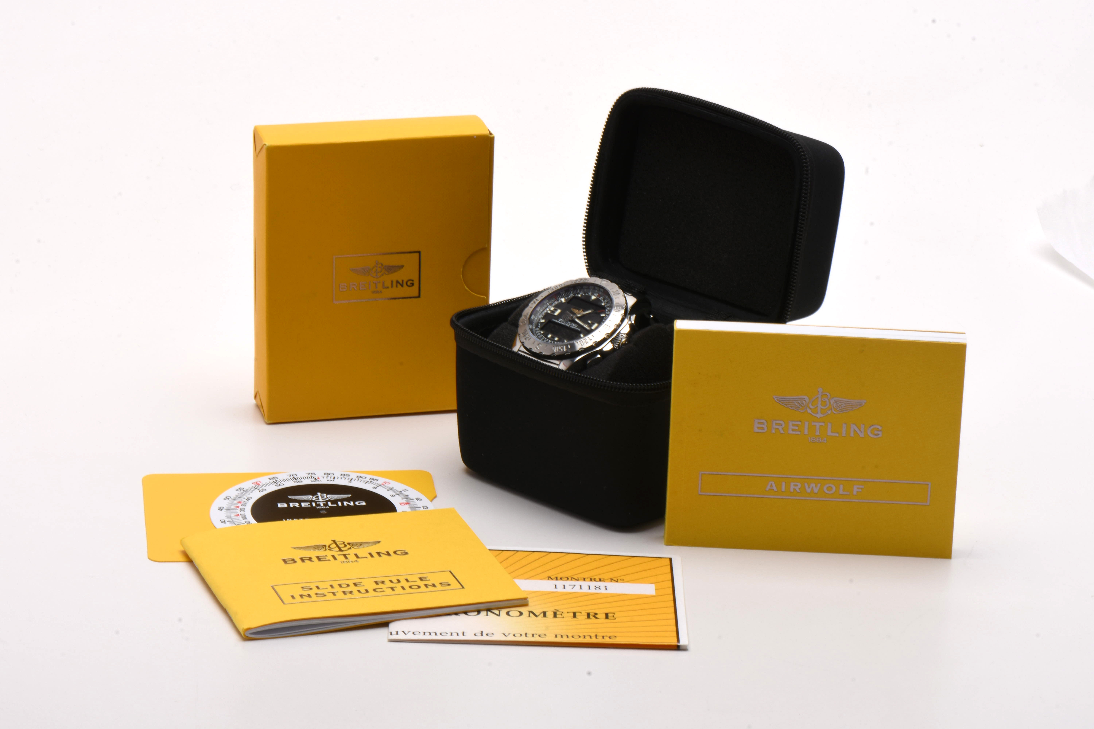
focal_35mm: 128
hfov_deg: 16.1
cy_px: 364
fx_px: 3874
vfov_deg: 10.8
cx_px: 547
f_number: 25
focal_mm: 85
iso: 100
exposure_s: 1/100
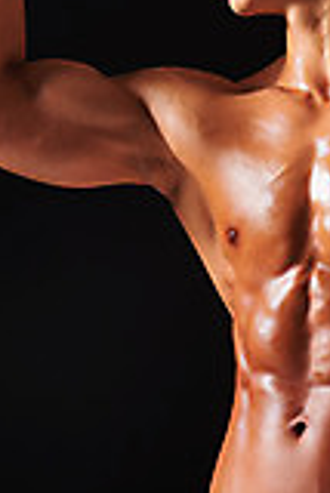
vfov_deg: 6.1
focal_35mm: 337
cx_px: 251
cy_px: 206
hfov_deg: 4.1
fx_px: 4623
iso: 100
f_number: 11
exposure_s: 1/125
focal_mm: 135
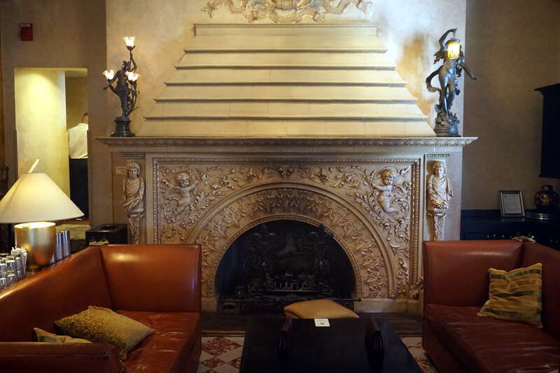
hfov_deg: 61.9
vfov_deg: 43.6
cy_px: 186
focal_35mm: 30
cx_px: 280
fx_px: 467
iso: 3200
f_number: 4
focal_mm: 20
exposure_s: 1/50
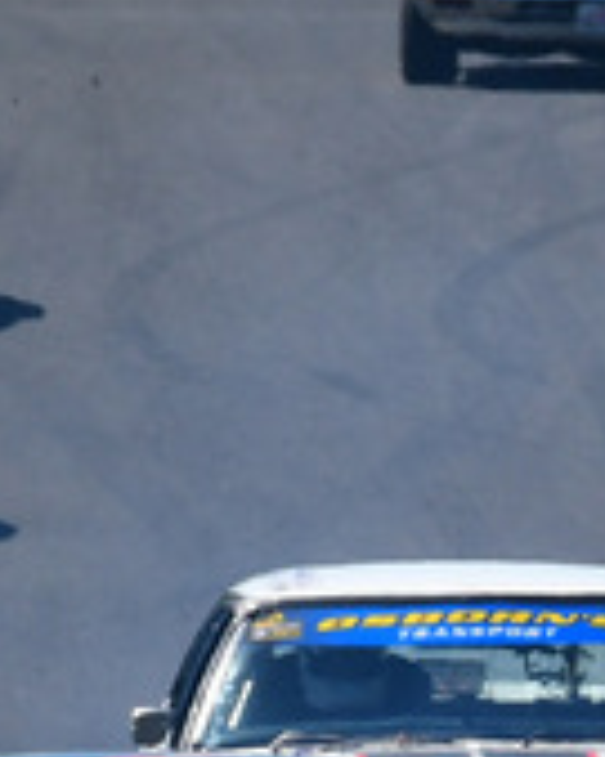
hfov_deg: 0.6
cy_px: 829
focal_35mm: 2662
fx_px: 59635
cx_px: 533
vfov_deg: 0.7
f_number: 13
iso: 500
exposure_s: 1/640
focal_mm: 400
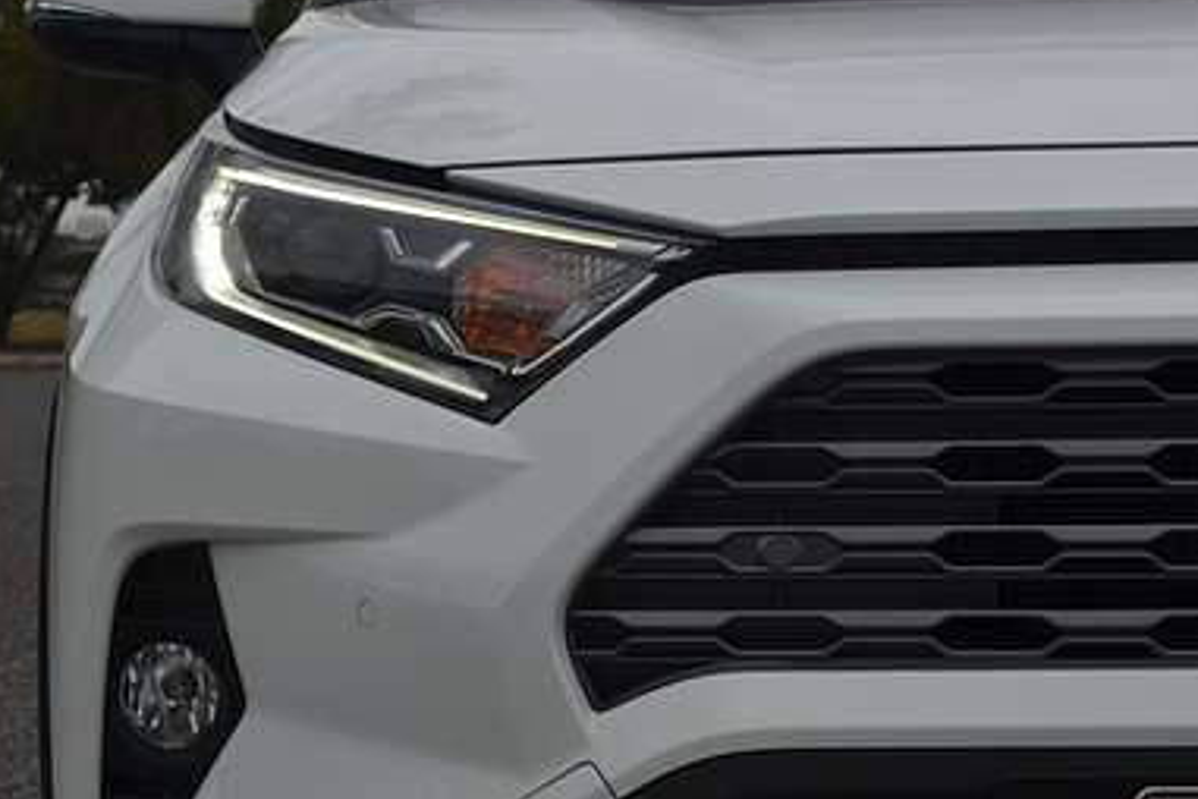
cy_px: 532
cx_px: 453
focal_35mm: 130
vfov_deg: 10.6
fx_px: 4319
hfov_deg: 15.8
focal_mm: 55
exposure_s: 1/400
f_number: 10
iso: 100
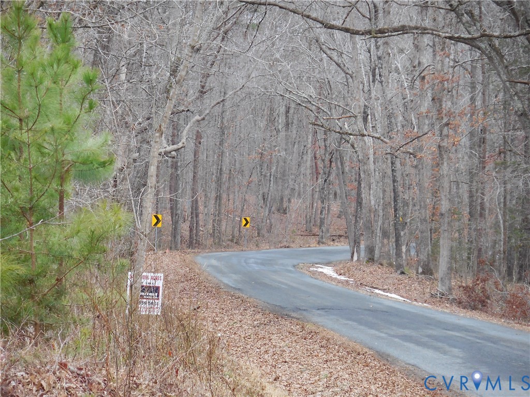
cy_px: 198
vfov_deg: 8.5
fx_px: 2679
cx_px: 265
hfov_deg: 11.3
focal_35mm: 175
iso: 450
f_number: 6.4
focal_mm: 31.4
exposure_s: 1/60
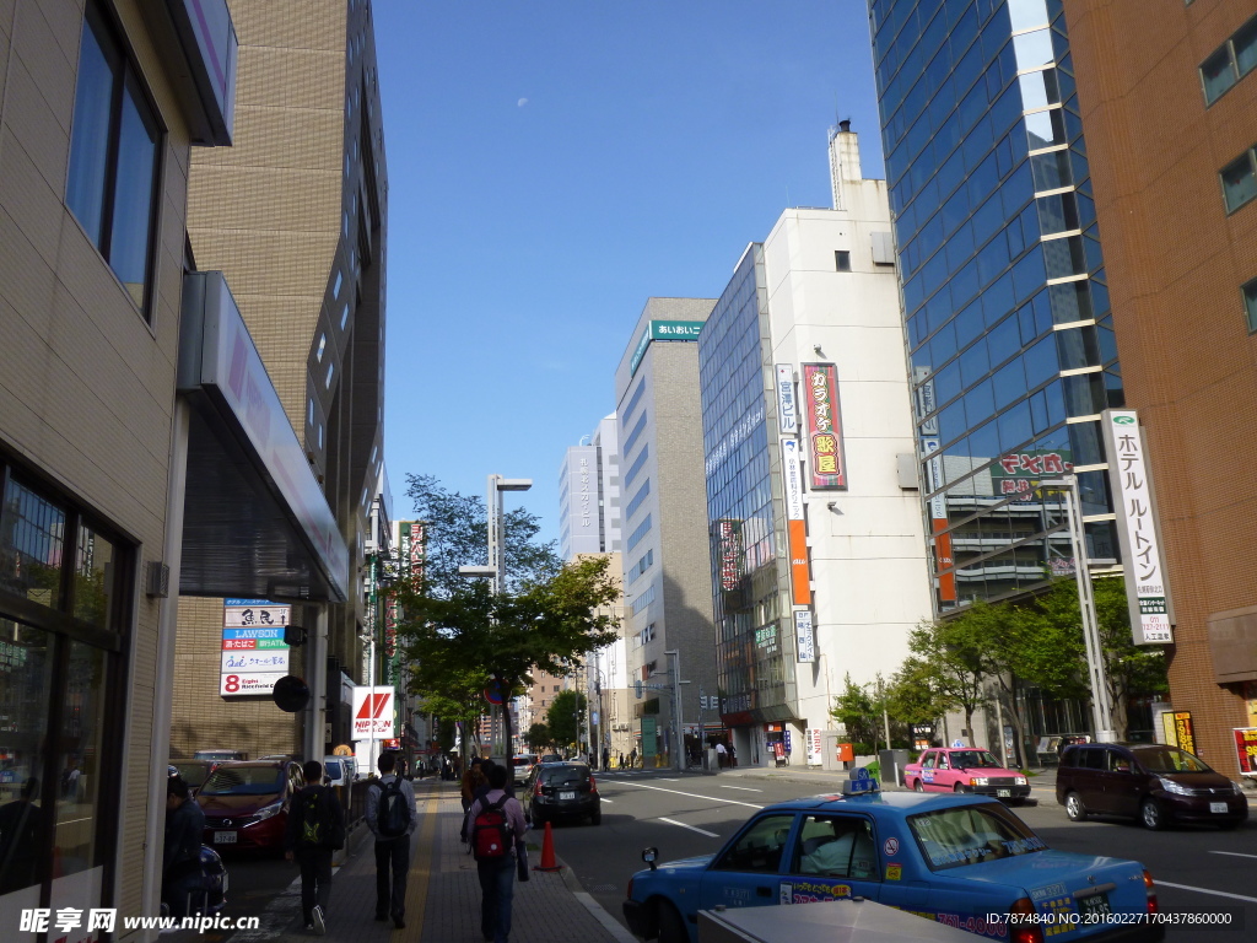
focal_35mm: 29
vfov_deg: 48.2
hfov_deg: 61.7
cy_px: 472
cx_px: 628
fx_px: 1053
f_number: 3.3
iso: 100
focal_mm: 5.2
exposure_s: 1/640
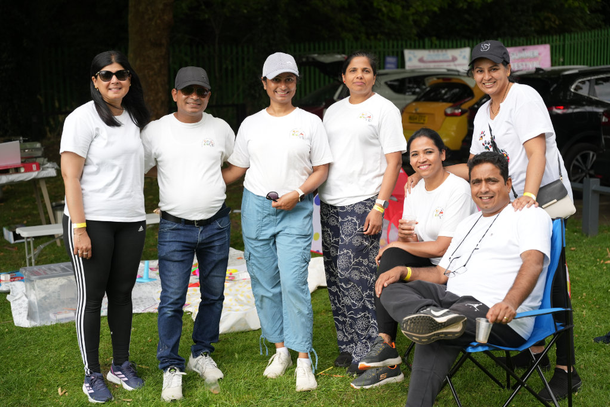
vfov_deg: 27.0
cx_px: 305
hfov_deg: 39.7
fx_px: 845
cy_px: 204
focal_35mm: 50
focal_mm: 49.9
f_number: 2.8
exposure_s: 1/800
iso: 250
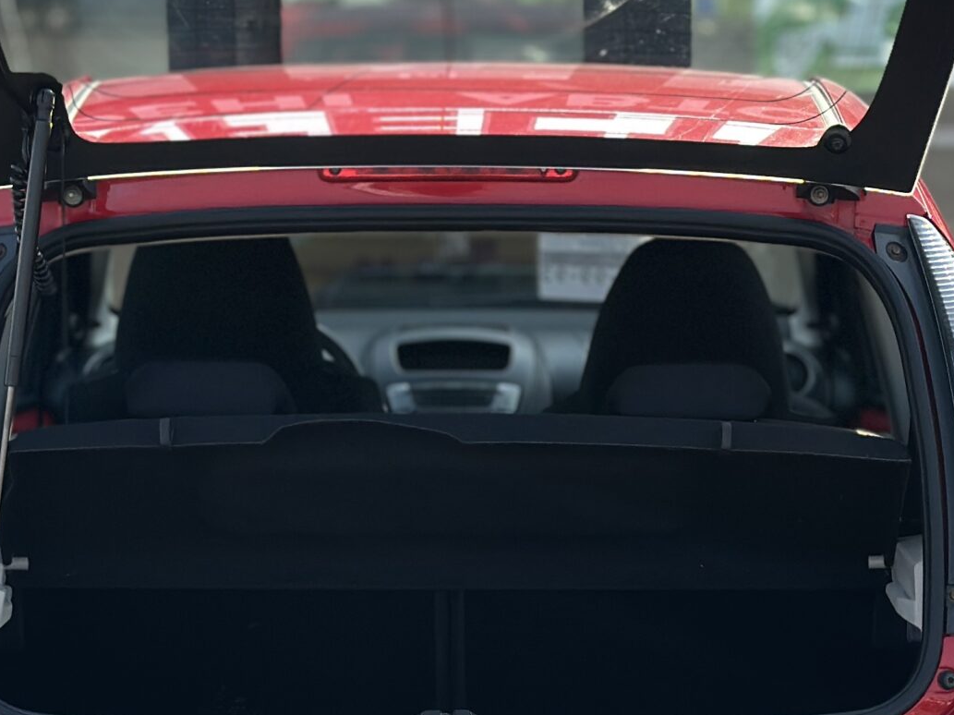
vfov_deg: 12.4
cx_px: 491
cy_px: 559
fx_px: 3278
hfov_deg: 16.6
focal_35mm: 119
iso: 100
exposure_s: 1/1751
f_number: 1.78
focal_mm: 6.86
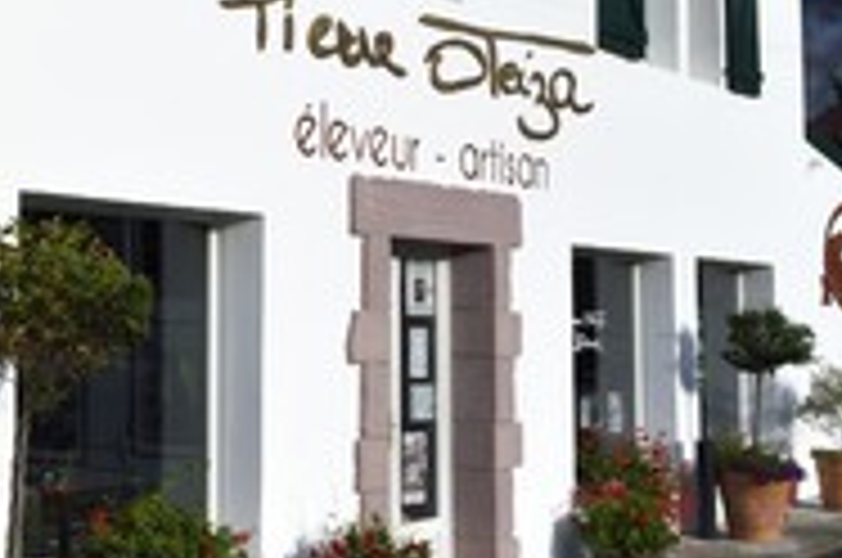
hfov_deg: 24.2
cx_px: 45
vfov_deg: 16.6
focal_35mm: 81
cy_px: 81
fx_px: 1891
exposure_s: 1/250
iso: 400
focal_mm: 36
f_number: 22
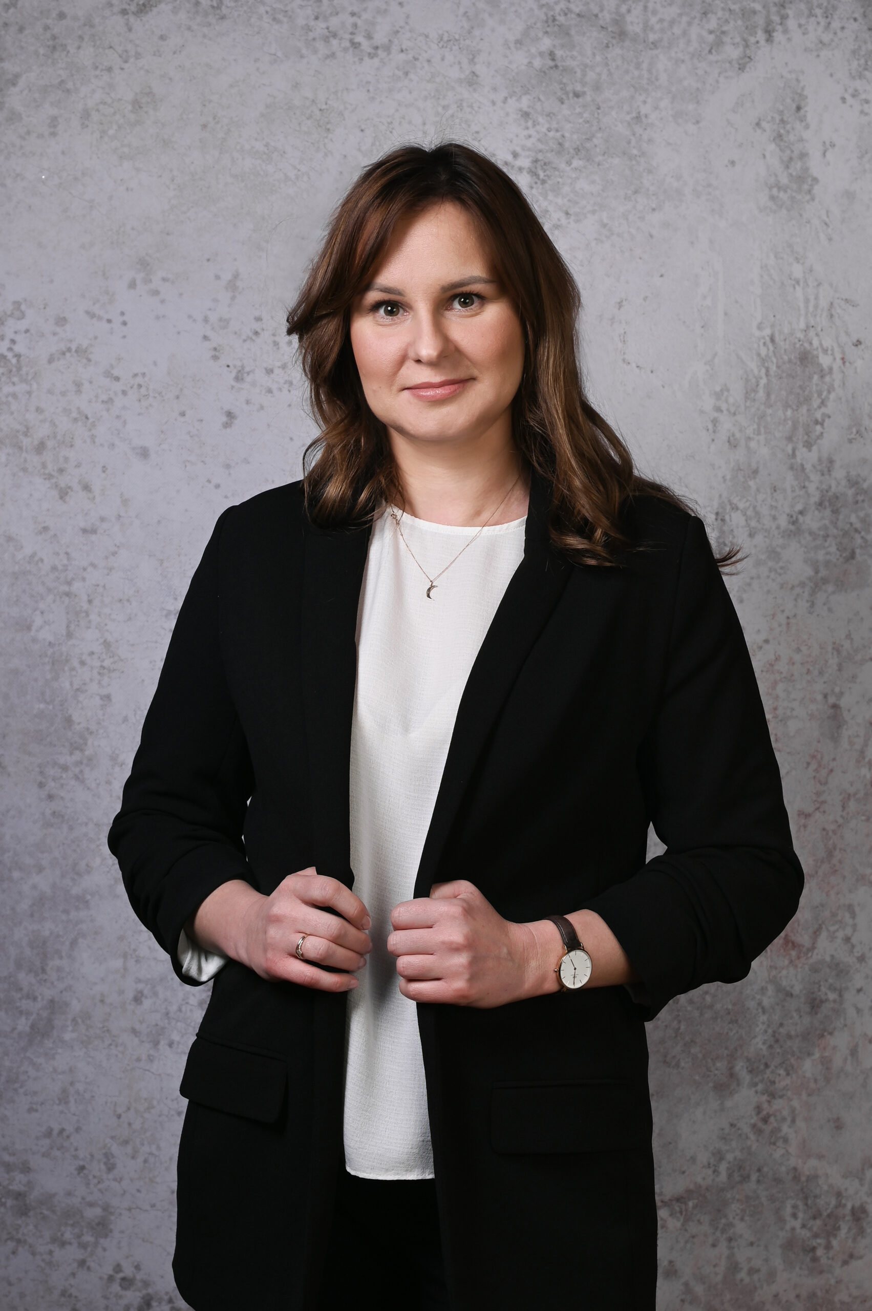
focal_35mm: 50
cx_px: 436
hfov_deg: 27.0
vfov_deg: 39.6
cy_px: 656
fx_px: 1819
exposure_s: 1/200
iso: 100
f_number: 8
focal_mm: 50
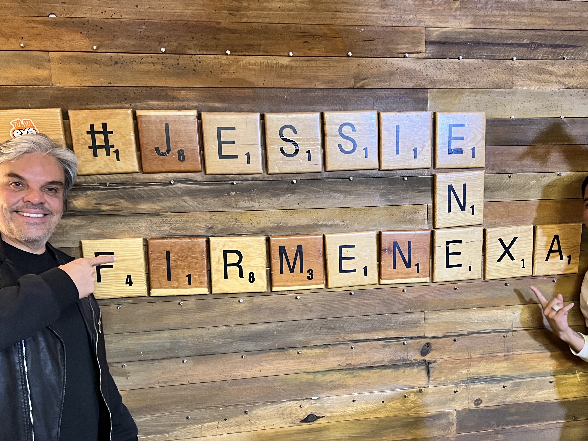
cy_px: 305
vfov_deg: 39.0
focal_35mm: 36
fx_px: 612
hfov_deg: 51.3
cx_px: 317
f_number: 1.5
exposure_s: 1/60
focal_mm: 5.7
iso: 400
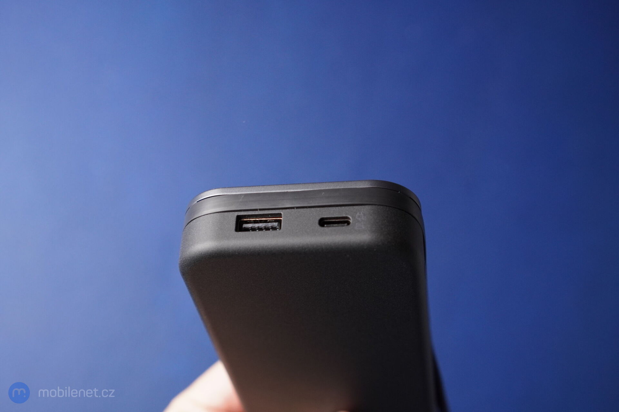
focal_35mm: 52
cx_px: 310
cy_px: 206
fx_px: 903
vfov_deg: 25.8
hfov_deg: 37.9
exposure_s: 1/160
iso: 800
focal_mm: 35
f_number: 4.5
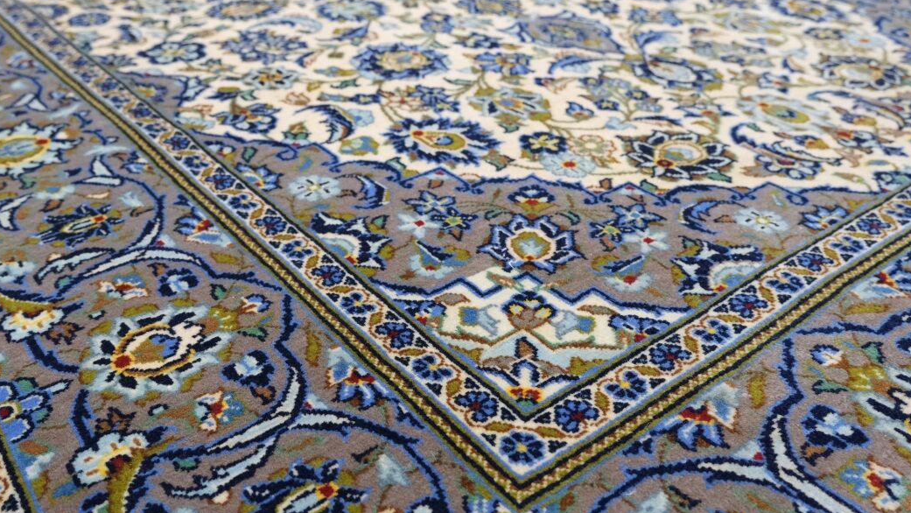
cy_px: 279
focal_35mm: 32
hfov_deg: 60.8
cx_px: 395
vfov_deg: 36.7
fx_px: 773
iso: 1600
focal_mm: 16.5
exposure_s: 1/25
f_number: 4
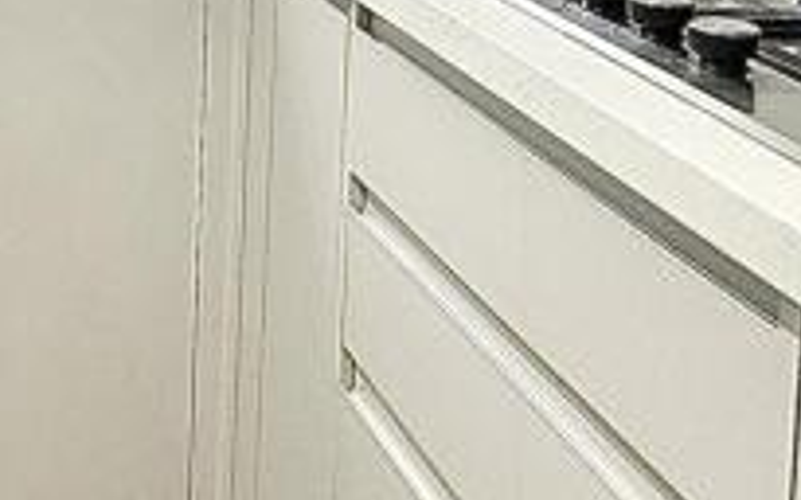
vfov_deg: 16.3
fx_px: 1615
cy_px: -215
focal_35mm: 74
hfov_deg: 25.1
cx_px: -160
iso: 64
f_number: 2.2
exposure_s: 1/100
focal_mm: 2.22
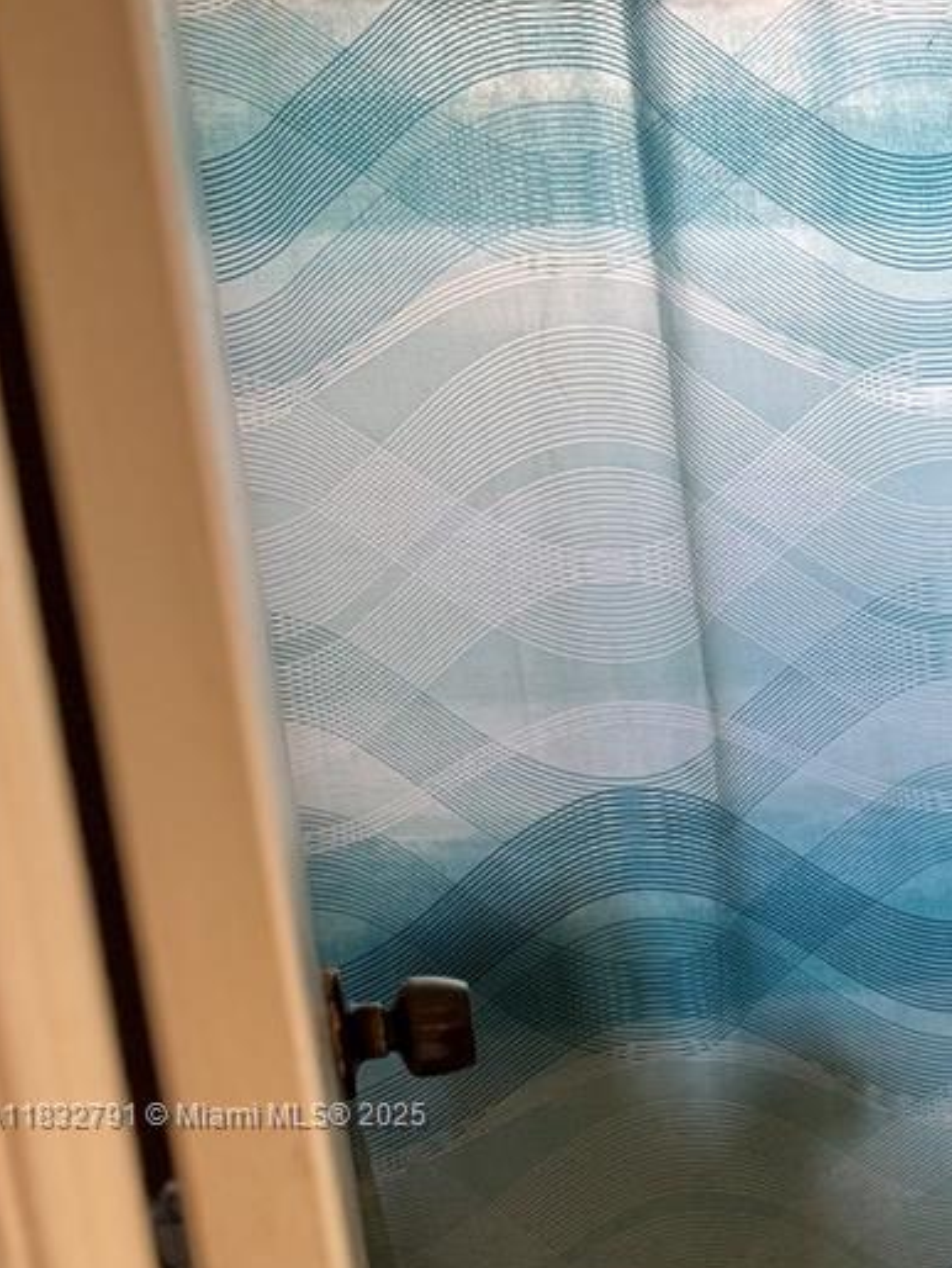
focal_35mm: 56
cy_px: 1118
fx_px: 2052
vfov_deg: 32.8
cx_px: 1085
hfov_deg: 24.2
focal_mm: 6.76
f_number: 1.78
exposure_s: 1/60
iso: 160
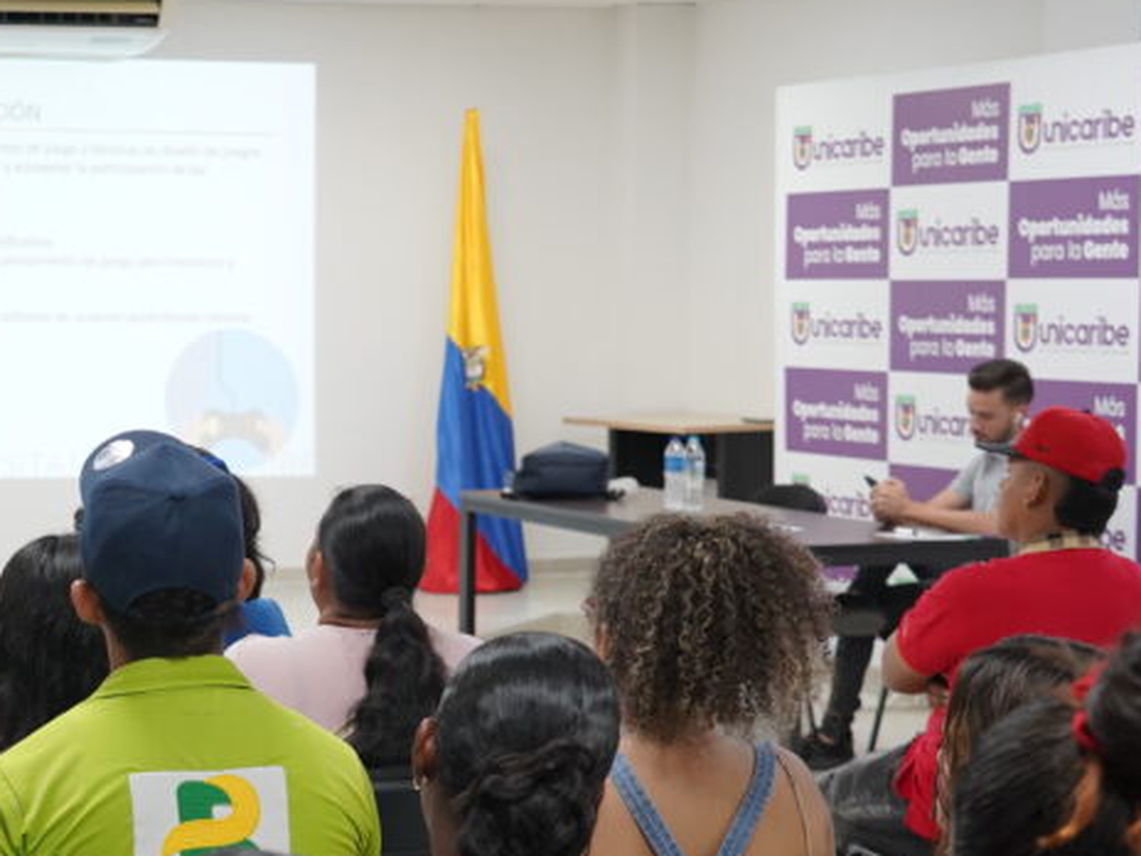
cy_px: 628
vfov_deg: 16.9
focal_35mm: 87
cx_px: 165
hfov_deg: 22.1
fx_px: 2868
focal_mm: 41
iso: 2000
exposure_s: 1/125
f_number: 4.5
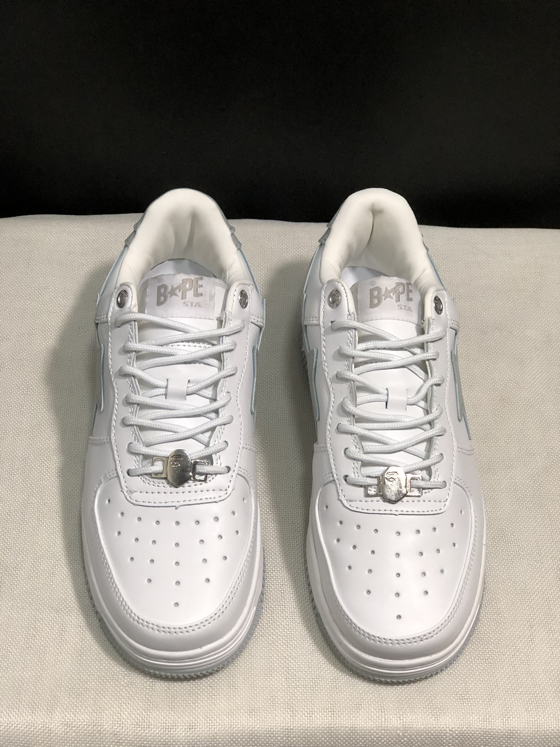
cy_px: 374
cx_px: 280
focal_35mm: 57
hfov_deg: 25.7
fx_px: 1229
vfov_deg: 33.8
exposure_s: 1/30
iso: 64
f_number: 2.8
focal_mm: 6.6
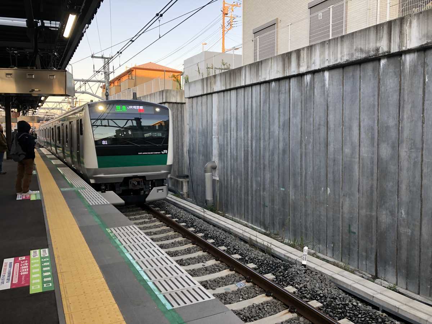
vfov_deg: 48.2
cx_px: 216
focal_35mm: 29
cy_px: 162
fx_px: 362
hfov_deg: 61.7
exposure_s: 1/80
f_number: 1.8
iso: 40
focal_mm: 3.99
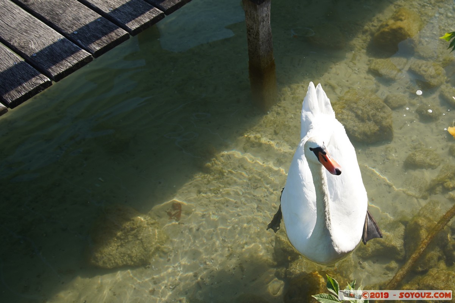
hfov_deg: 48.5
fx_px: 506
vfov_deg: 33.4
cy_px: 152
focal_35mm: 40
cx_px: 228
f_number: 6.3
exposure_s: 1/200
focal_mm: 40
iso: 100
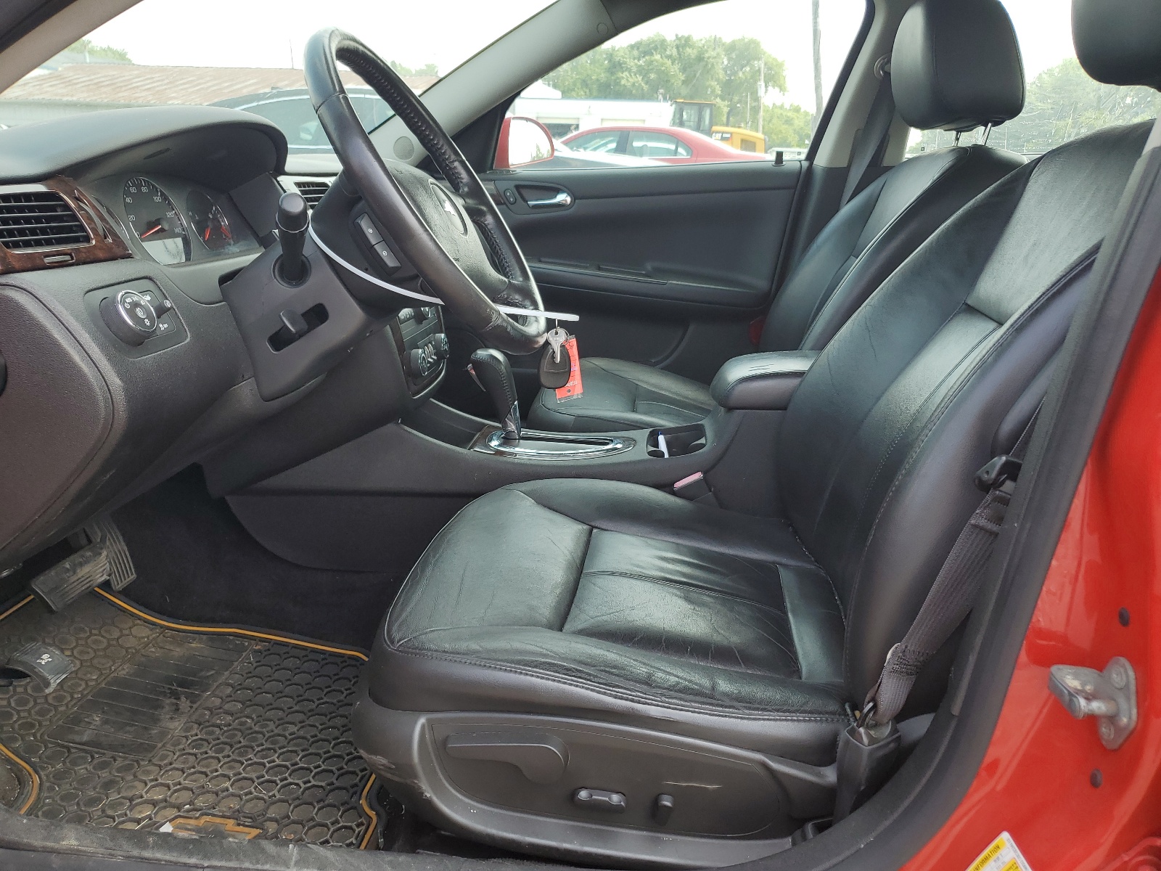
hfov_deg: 67.3
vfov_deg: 53.1
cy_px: 436
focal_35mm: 26
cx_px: 580
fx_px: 872
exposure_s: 1/370
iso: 50
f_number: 1.5
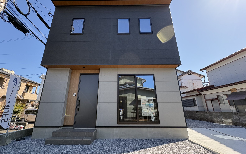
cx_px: 119
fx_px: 107
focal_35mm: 16
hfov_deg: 97.8
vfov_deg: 71.2
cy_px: 73
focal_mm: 2.22
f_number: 2.2
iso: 64
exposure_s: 1/435
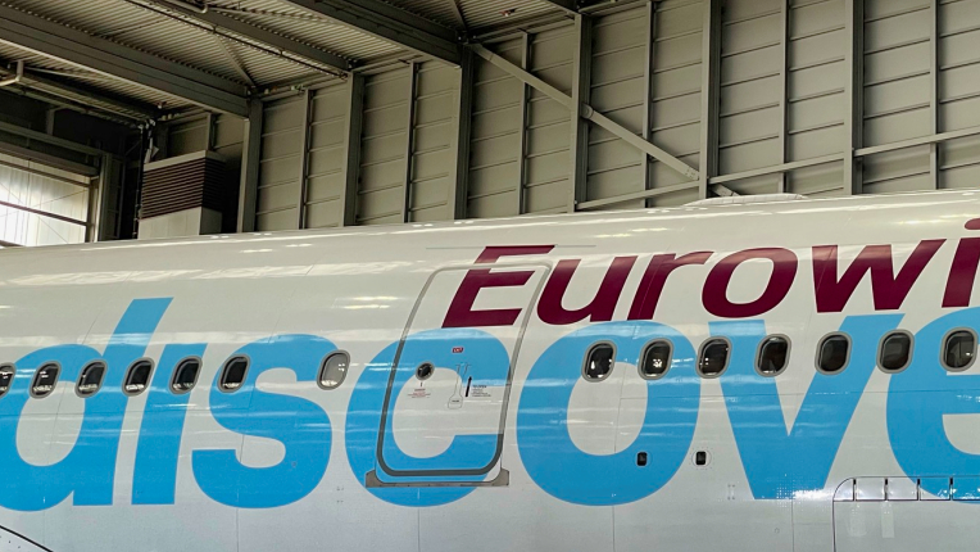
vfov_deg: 13.6
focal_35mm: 89
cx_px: 671
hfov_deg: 23.8
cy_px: 279
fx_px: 2313
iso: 64
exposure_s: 1/122
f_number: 2
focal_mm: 6
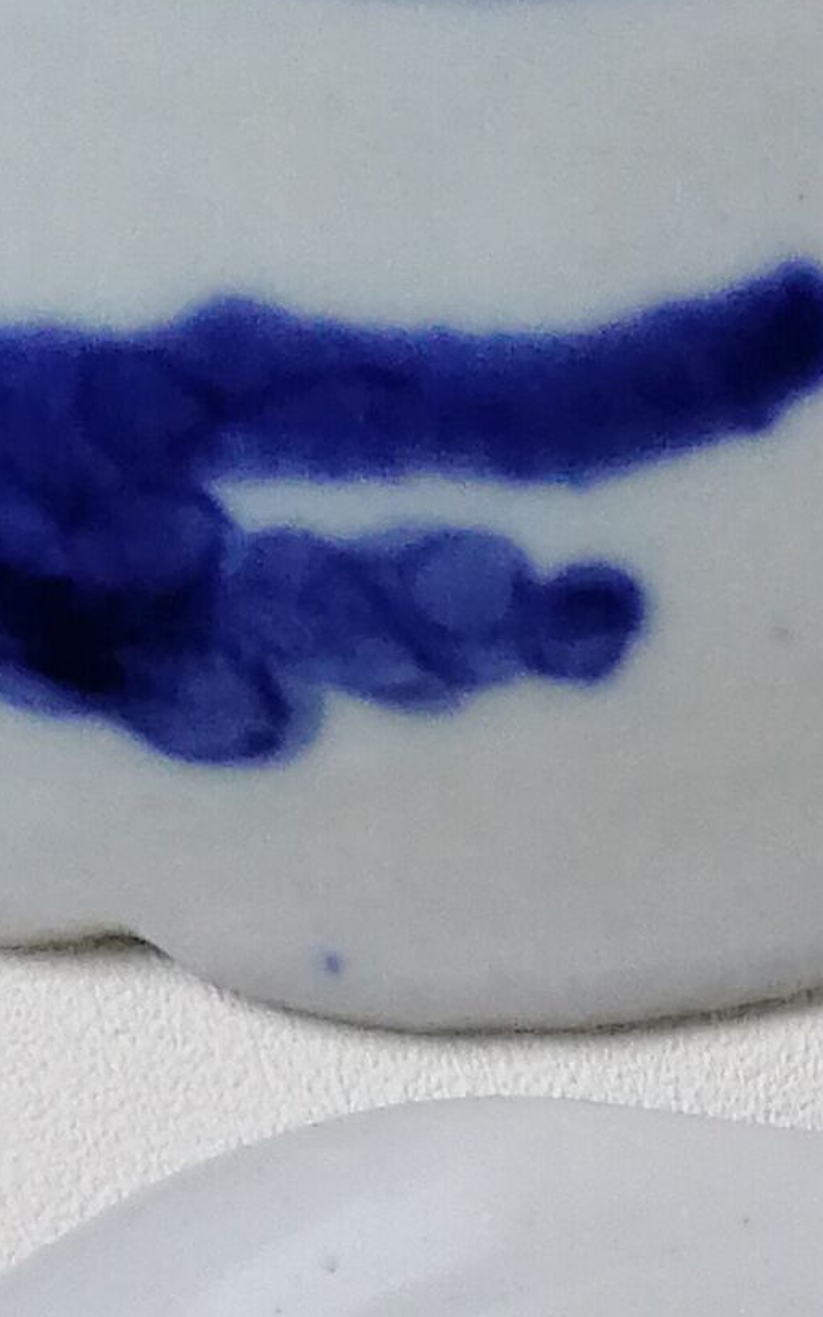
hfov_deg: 9.3
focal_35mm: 140
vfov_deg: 13.1
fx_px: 5026
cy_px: 2557
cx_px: 949
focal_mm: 4.75
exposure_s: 1/60
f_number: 1.8
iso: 200
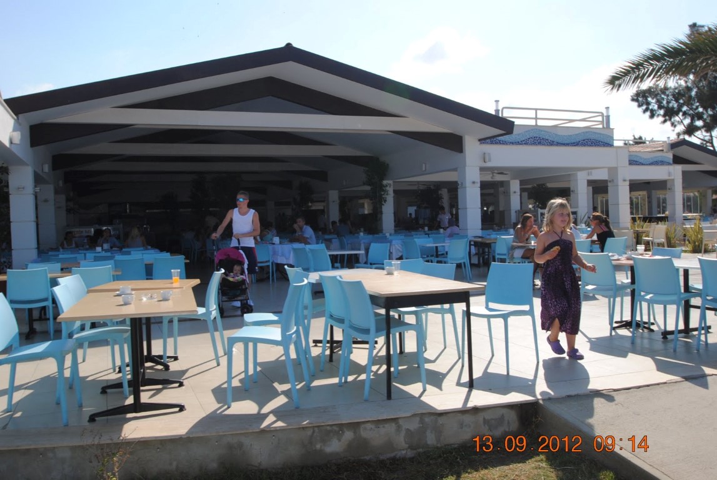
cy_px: 240
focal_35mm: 30
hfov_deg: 61.9
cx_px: 358
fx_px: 598
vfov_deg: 43.7
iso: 100
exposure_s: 1/200
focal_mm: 20
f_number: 10
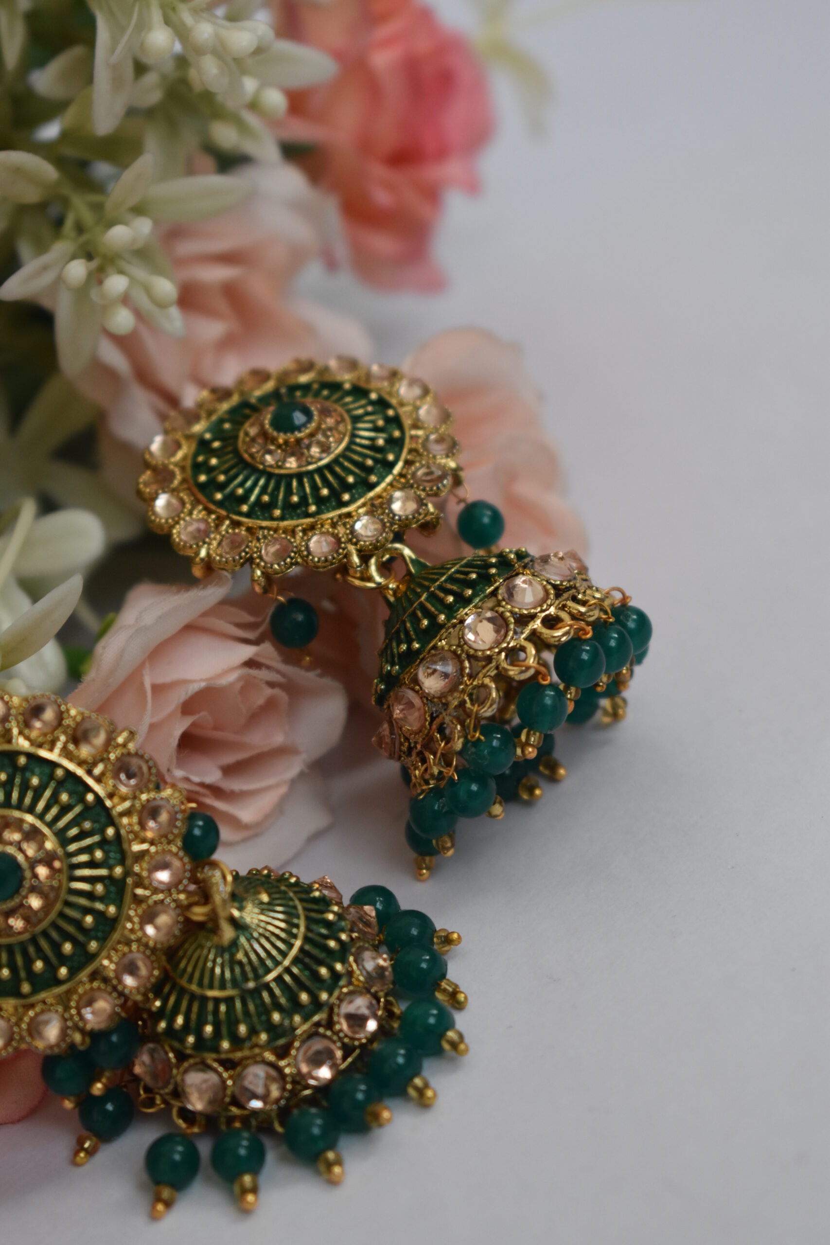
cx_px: 415
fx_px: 2853
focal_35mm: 82
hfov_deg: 16.6
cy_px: 622
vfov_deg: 24.6
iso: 900
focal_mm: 55
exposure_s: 1/60
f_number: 5.6
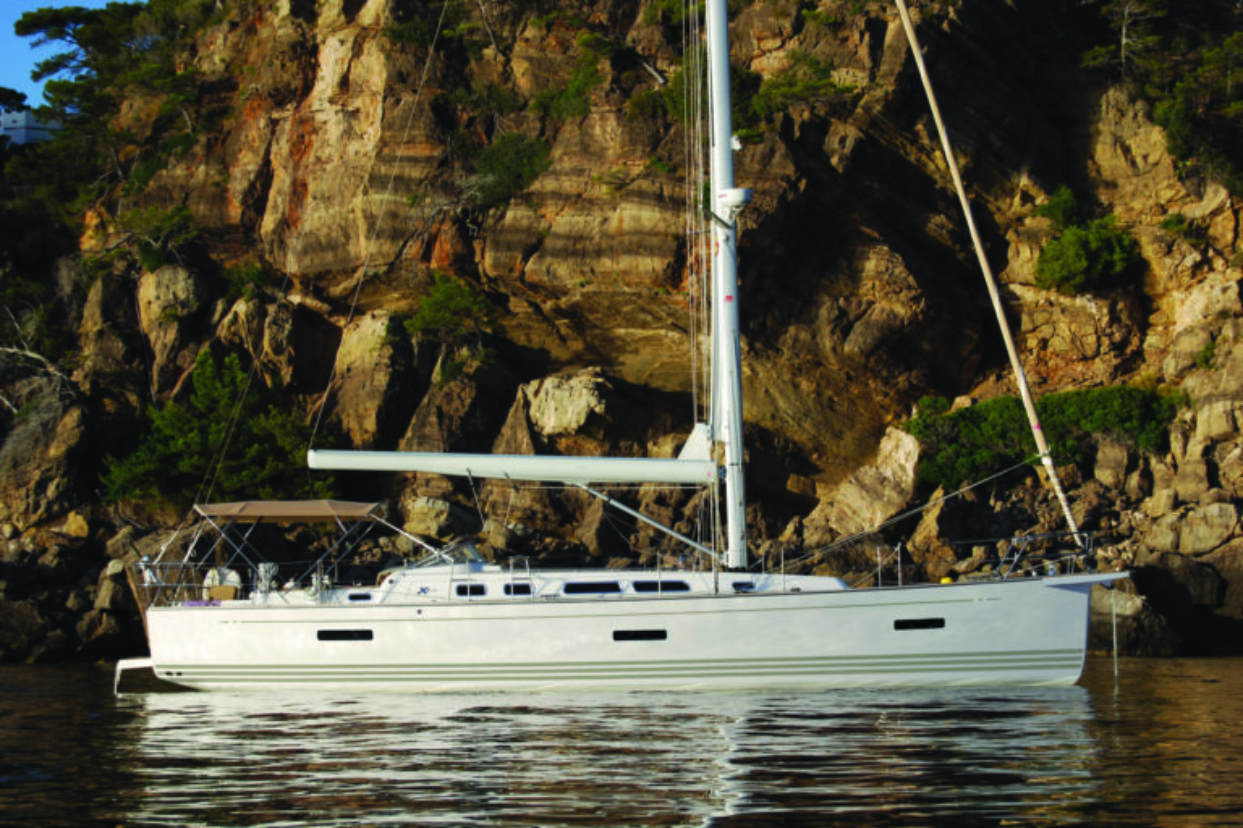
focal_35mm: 82
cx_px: 622
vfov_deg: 16.6
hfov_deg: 24.6
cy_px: 414
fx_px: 2848
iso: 100
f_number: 7.1
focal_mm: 55
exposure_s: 1/200
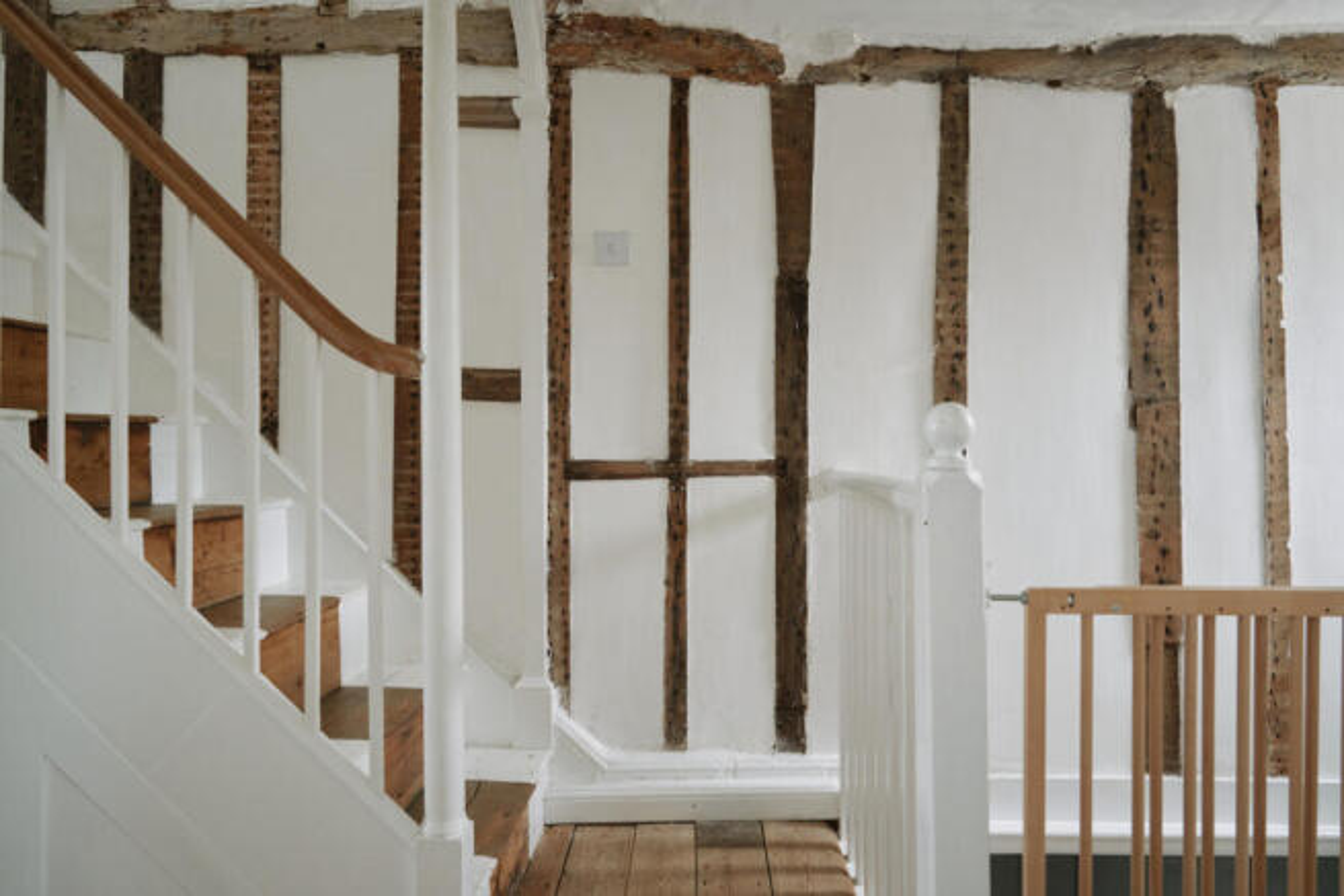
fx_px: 896
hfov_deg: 73.7
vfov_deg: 53.2
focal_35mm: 24
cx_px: 672
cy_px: 448
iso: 320
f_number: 5
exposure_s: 1/40
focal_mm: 24
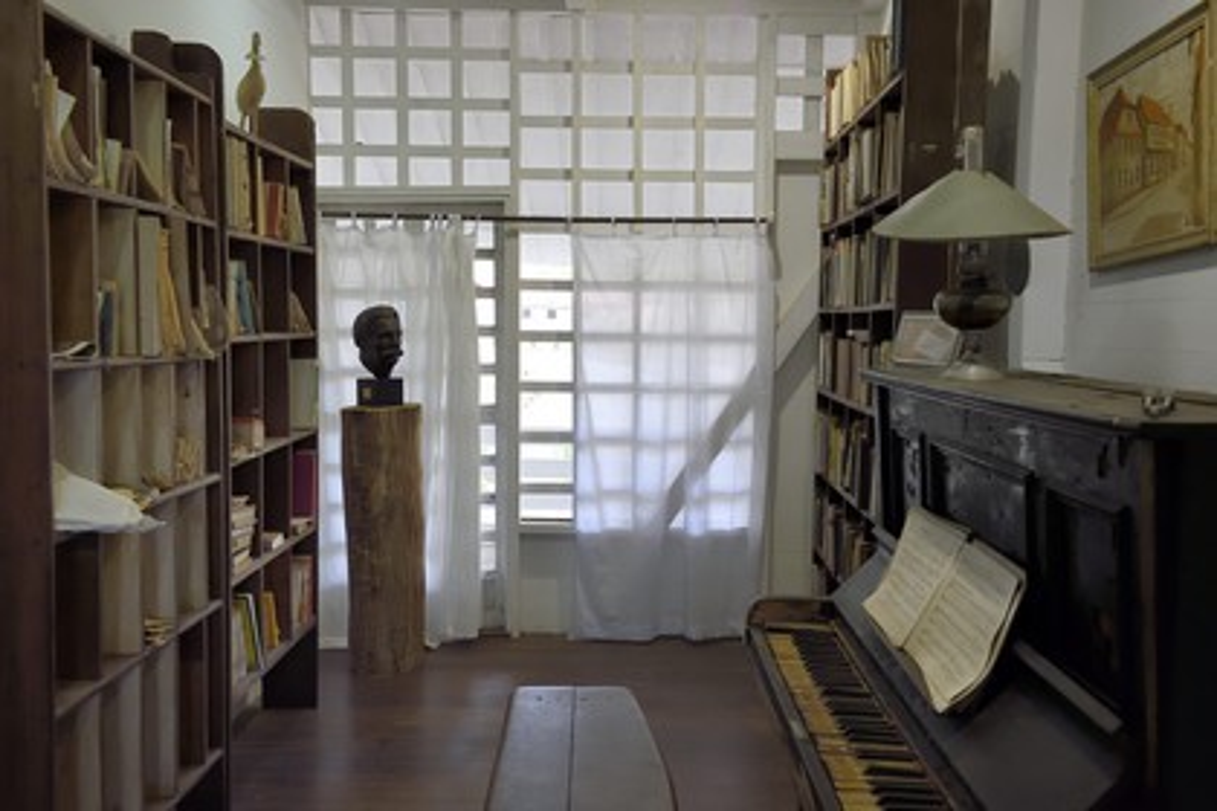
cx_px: 608
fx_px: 1082
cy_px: 406
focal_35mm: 32
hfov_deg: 58.7
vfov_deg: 41.1
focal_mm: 32
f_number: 8
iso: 3200
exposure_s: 1/40
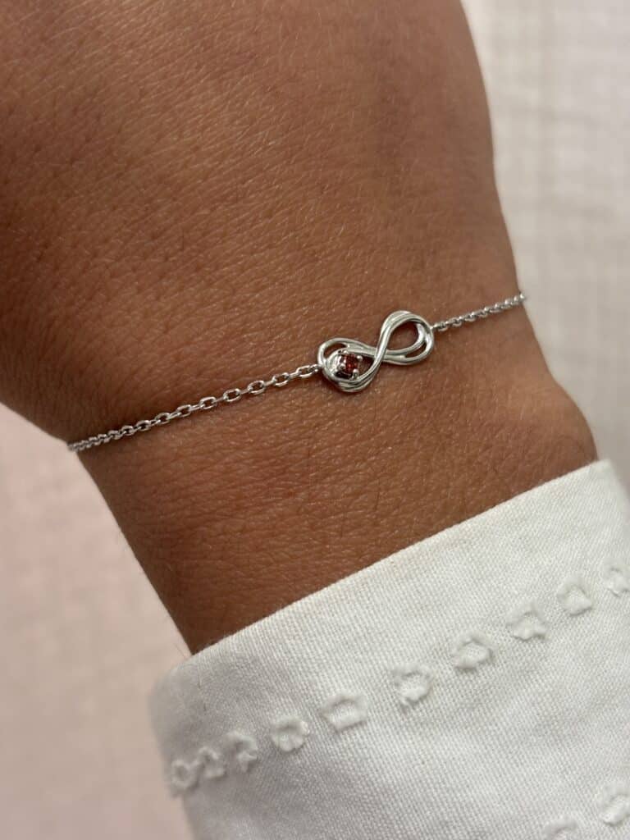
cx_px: 315
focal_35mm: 52
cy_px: 420
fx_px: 1262
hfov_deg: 28.0
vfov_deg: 36.8
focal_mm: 5.96
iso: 50
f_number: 1.6
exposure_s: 1/50
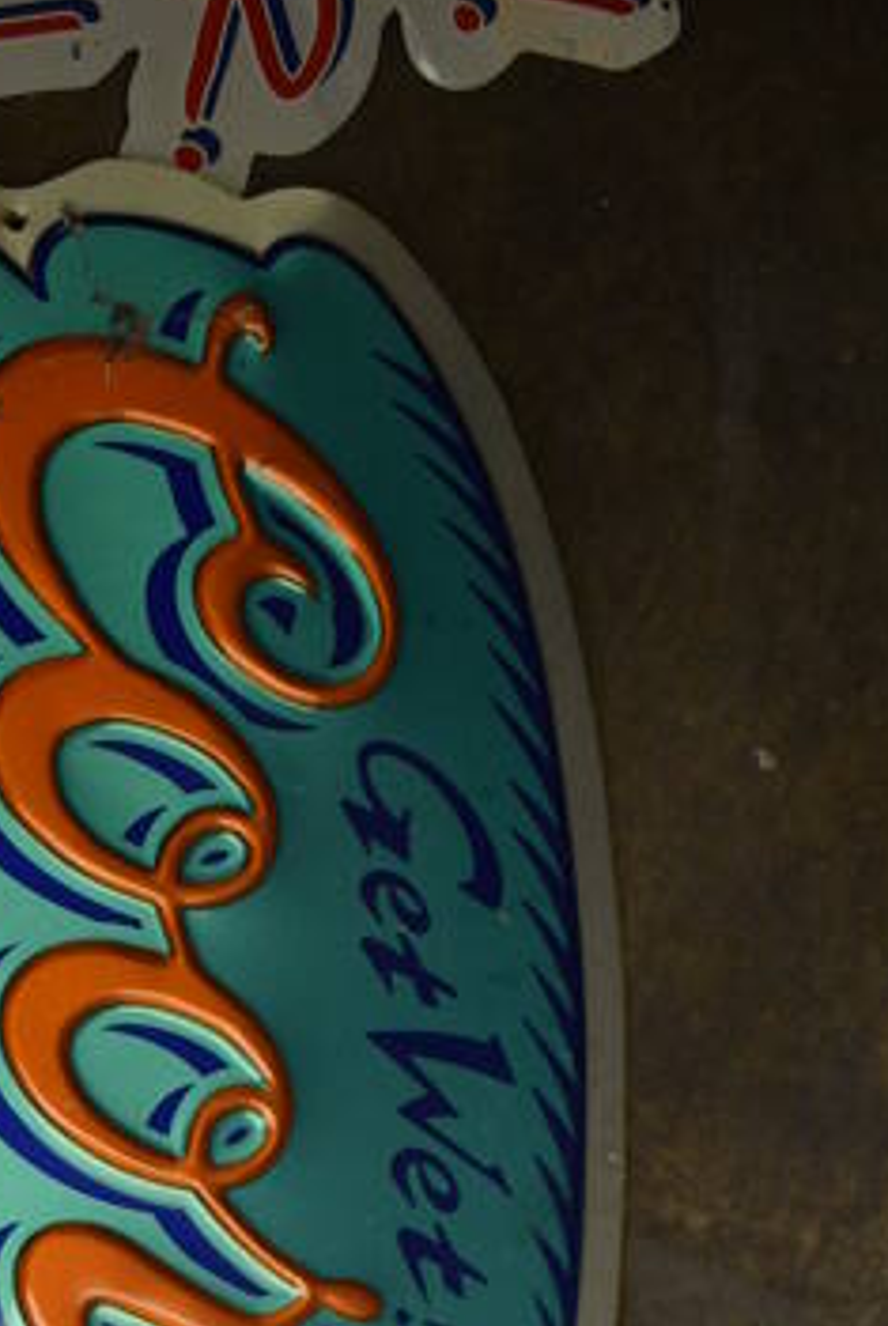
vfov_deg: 23.9
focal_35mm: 78
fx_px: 2877
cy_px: 1543
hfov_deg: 17.0
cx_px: -83
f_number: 3.8
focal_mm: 20
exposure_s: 1/125
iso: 1000
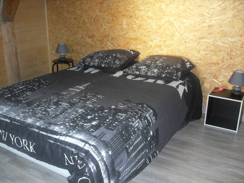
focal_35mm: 37
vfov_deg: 38.6
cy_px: 92
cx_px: 122
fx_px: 261
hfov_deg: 50.2
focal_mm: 6.3
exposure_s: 1/45
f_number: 2.8
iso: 160
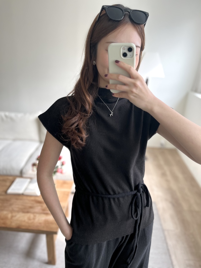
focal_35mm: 26
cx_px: 100
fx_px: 201
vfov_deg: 67.3
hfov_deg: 53.1
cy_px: 134
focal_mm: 5.1
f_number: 1.6
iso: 50
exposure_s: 1/122
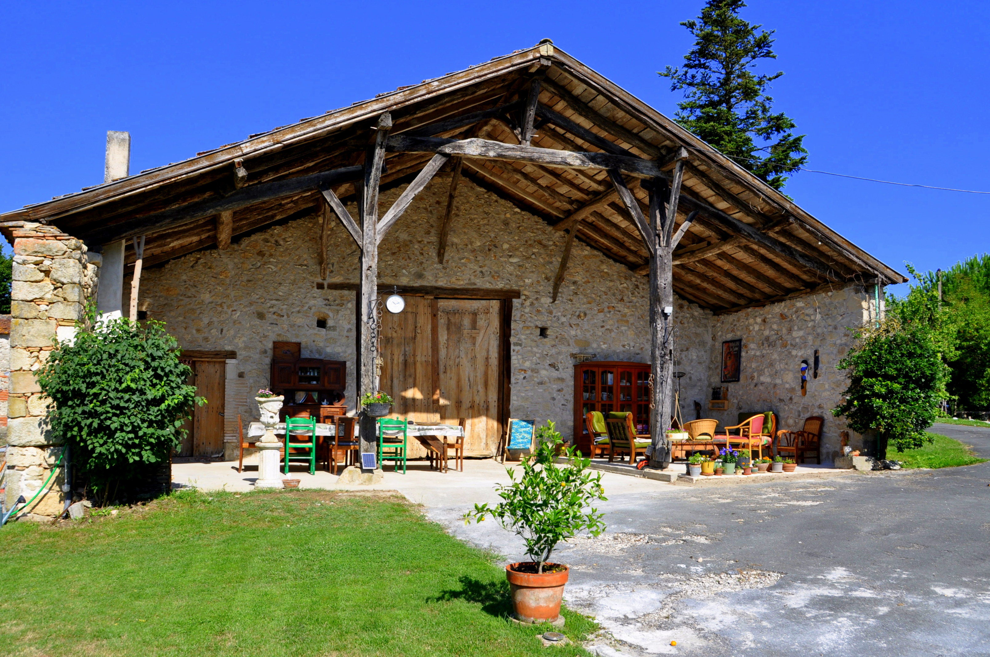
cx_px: 495
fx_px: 824
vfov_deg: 43.5
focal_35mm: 30
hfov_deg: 62.0
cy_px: 328
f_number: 9
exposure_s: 1/320
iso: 200
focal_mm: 20
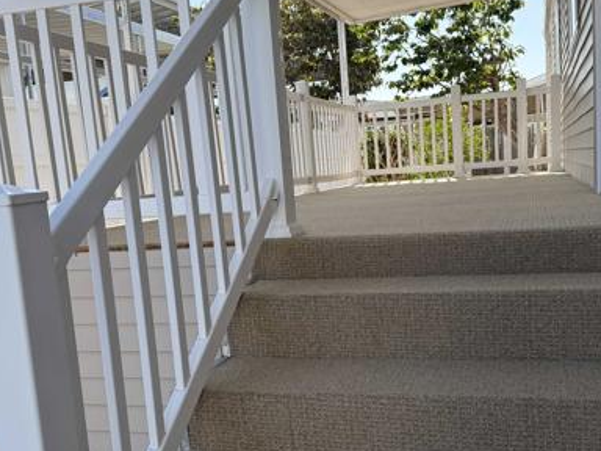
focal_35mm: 40
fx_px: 694
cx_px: 340
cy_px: 257
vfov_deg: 35.9
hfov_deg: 46.7
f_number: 1.78
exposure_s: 1/1727
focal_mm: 6.76
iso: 100
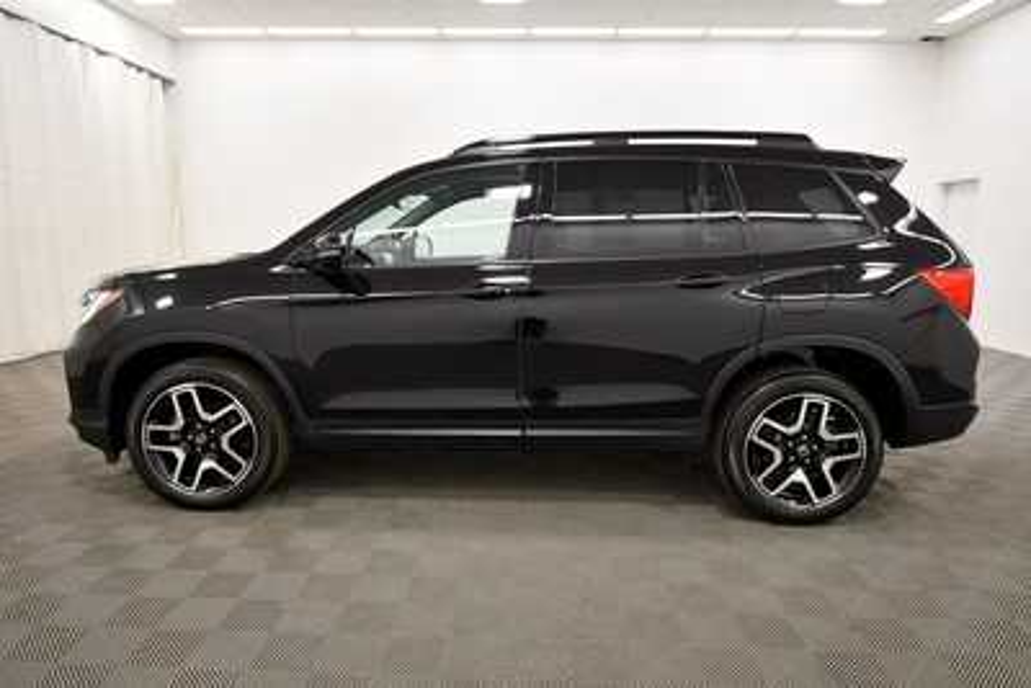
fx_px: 630
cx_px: 516
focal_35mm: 22
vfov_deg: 57.3
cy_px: 344
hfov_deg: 78.6
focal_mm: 15
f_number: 5
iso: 1000
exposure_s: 1/125
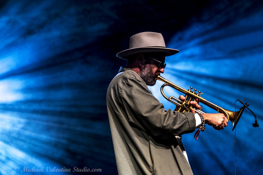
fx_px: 1132
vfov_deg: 8.8
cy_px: 88
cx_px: 132
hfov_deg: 13.3
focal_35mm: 155
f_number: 4
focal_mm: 155
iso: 1000
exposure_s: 1/250
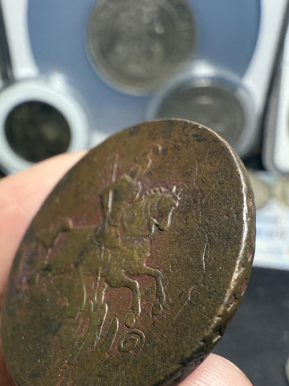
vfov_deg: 54.2
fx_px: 367
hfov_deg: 42.9
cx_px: 127
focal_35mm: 33
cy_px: 257
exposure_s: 1/99
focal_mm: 2.22
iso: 200
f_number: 2.2
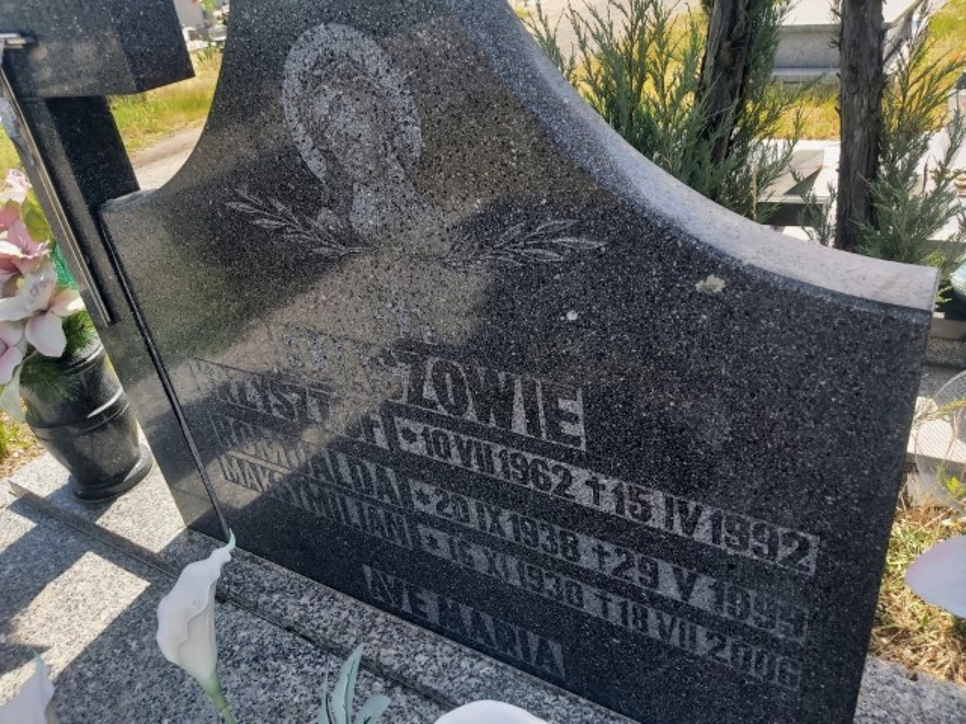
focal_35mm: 26
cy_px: 362
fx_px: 726
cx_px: 483
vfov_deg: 53.1
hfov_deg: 67.3
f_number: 1.7
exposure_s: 1/415
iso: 64
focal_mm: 3.92
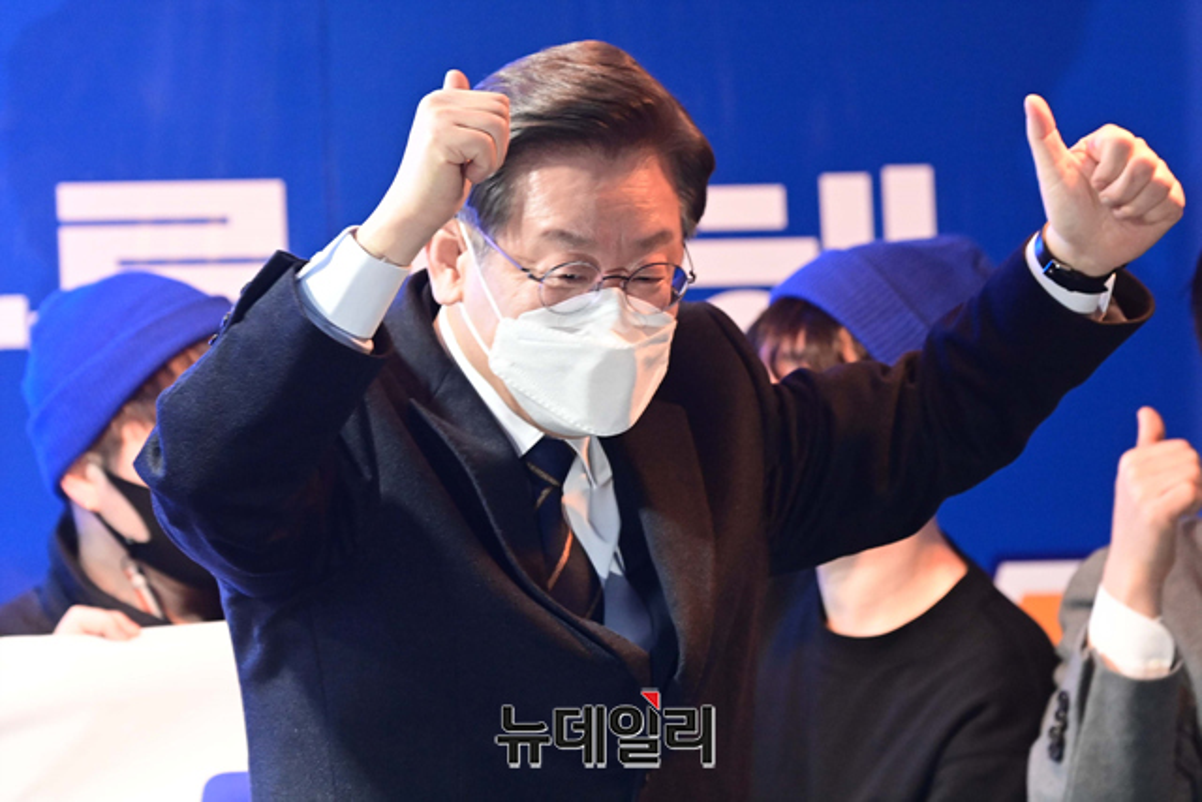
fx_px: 9016
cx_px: 601
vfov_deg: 5.1
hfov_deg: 7.6
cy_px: 401
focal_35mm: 270
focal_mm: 270
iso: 8000
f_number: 5.6
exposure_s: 1/200
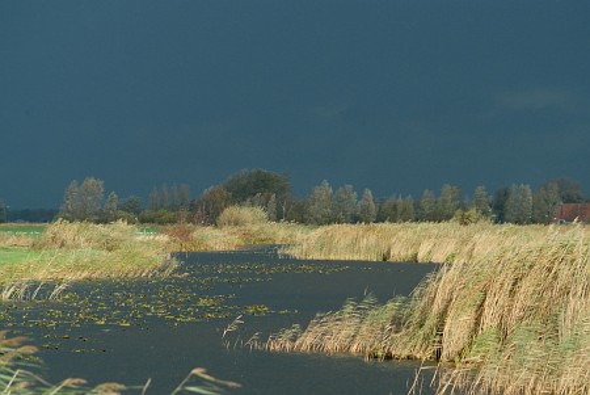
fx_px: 3330
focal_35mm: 203
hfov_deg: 10.1
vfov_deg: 6.8
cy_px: 198
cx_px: 295
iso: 400
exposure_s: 1/1000
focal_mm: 135
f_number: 5.6
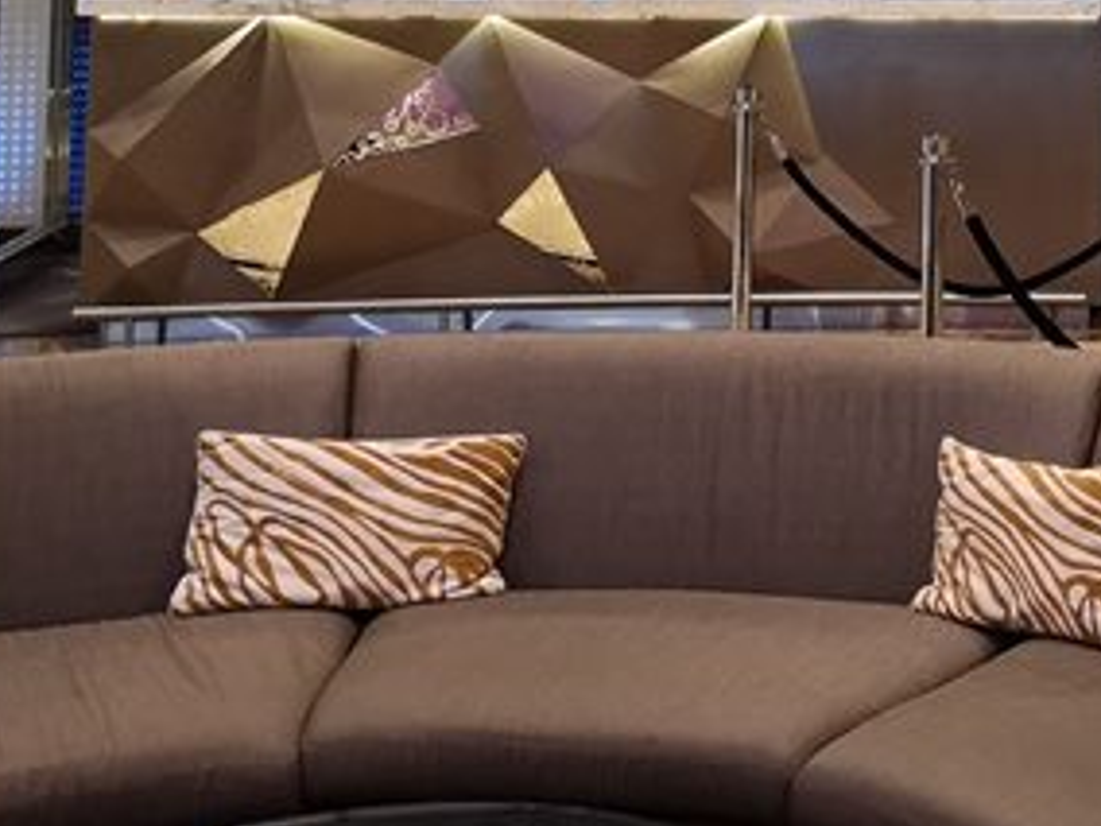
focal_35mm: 76
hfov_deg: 22.8
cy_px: -275
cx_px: 1434
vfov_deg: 18.0
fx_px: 2417
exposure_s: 1/50
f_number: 1.8
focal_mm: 3.95
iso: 640
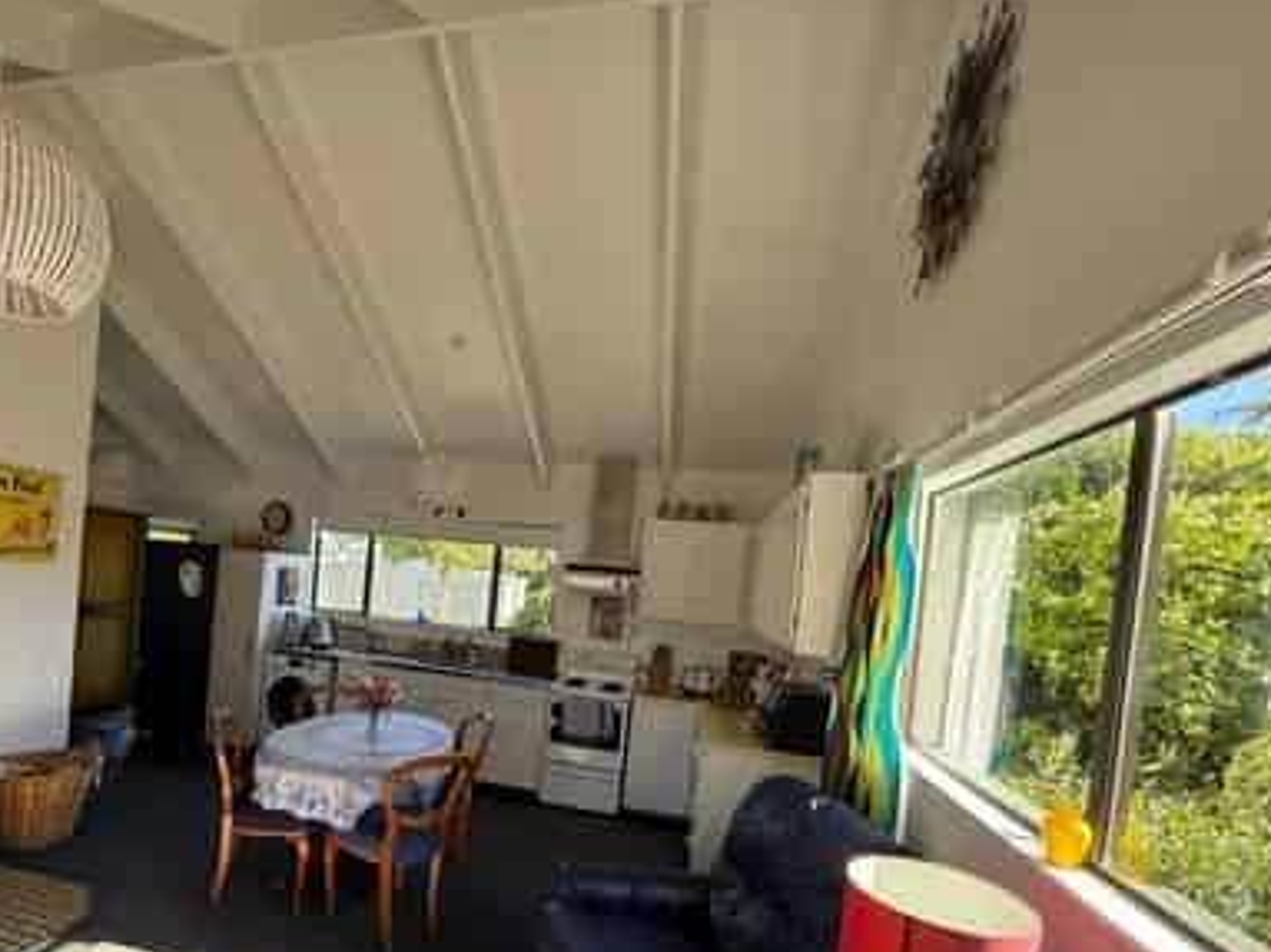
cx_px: 519
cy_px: 599
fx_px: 661
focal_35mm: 18
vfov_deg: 70.3
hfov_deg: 86.9
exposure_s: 1/146
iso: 64
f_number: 2.2
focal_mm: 2.22
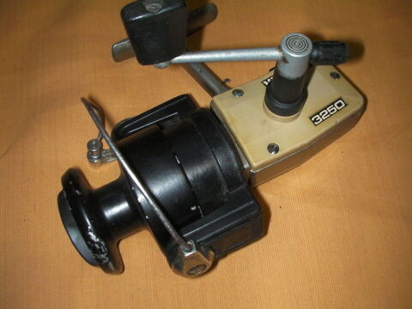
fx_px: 452
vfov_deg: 37.7
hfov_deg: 49.0
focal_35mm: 38
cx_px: 206
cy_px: 154
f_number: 5.6
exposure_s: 1/30
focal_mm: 6.3
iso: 200
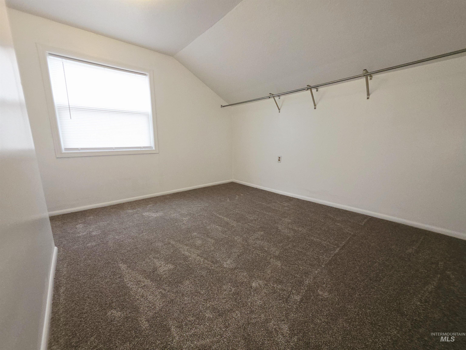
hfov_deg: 106.2
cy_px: 175
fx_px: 175
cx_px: 233
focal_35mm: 13
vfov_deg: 89.9
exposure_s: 1/60.2
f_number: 1.9
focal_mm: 2.2
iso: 125
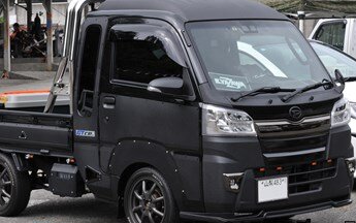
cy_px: 104
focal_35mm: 124
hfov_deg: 16.8
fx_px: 1204
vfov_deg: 10.6
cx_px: 157
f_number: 11
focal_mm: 70
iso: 400
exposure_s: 1/200
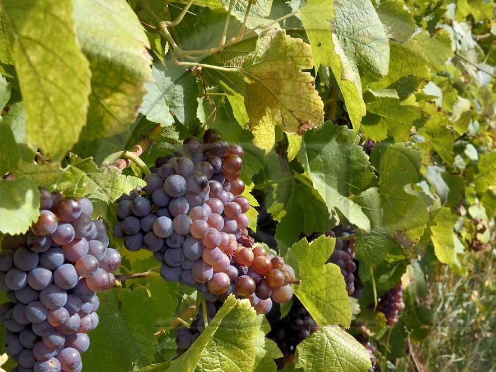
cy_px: 236
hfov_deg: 29.3
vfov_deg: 22.2
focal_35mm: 66
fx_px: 946
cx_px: 312
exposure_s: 1/100
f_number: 14
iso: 200
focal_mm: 38
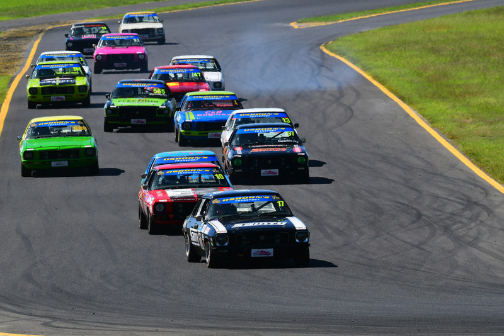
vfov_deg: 2.3
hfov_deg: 3.4
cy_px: 168
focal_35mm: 600
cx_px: 252
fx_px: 8403
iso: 500
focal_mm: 400
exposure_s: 1/640
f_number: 13
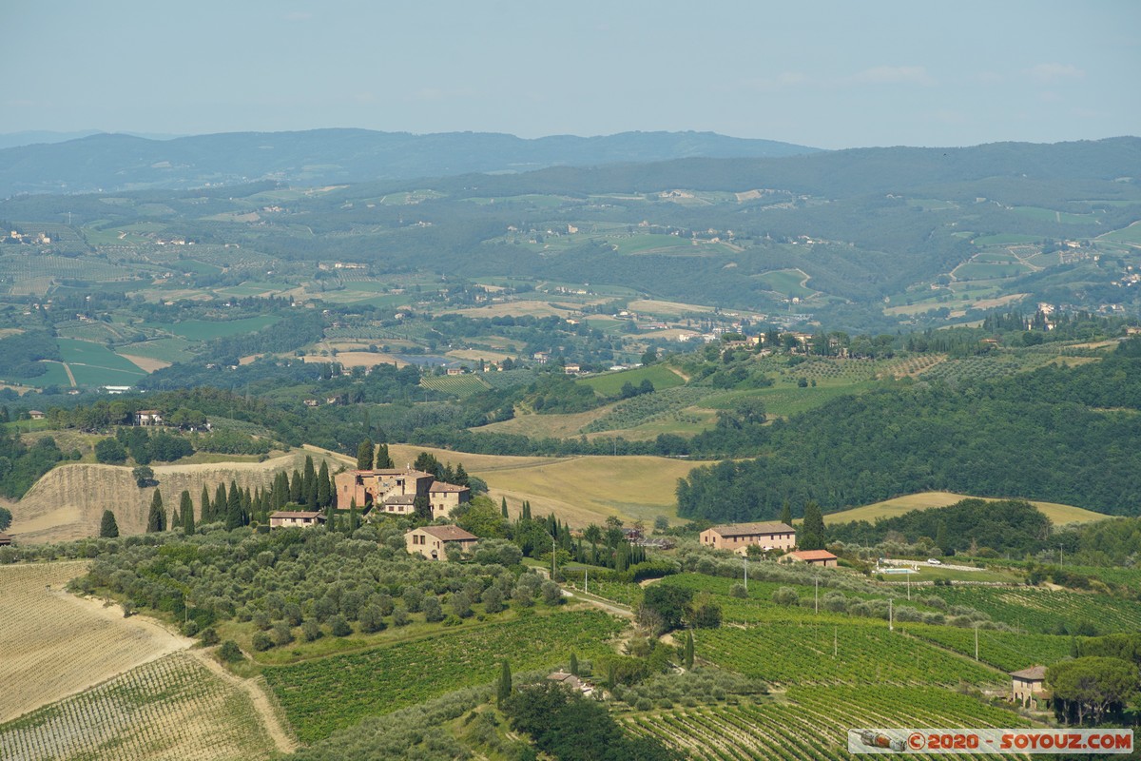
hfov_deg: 12.5
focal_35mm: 164
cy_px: 380
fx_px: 5197
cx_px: 570
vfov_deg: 8.4
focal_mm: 164
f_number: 6.3
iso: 100
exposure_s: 1/500
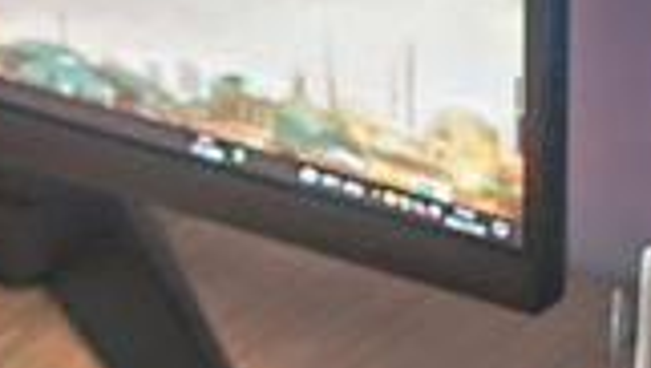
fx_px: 3958
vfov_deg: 5.3
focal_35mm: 229
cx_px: 368
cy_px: 200
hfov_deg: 9.4
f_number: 4
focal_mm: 36
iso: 400
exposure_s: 1/15
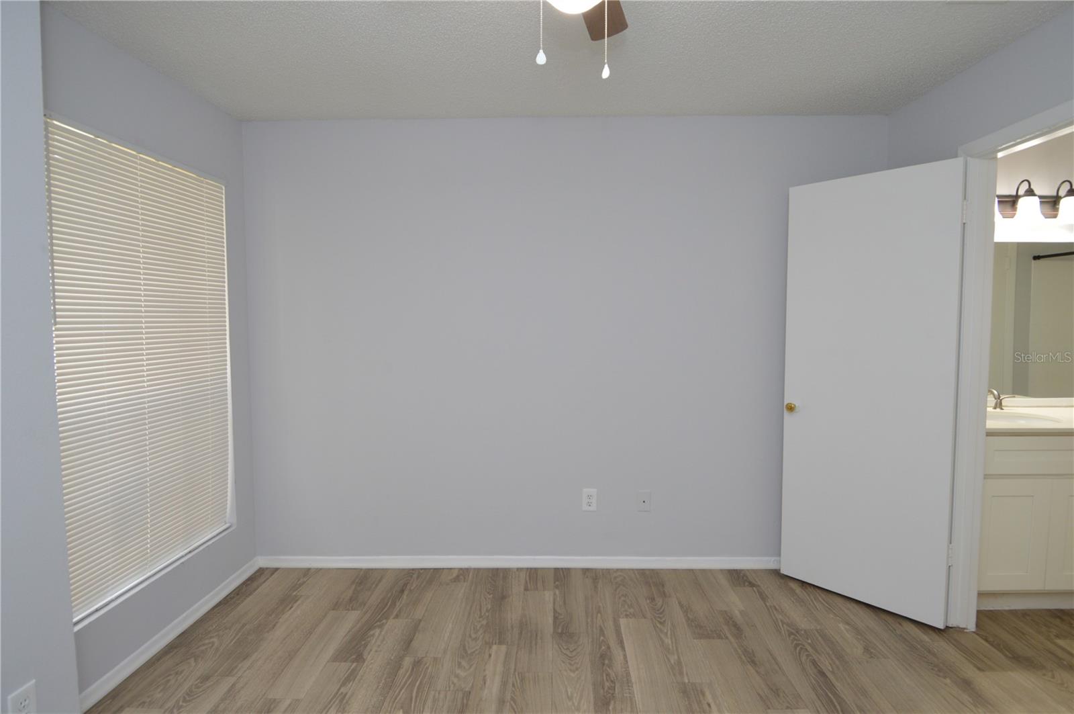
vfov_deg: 67.3
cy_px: 357
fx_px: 536
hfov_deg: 90.1
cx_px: 537
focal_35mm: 18
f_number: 4
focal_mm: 12
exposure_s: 1/60
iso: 400
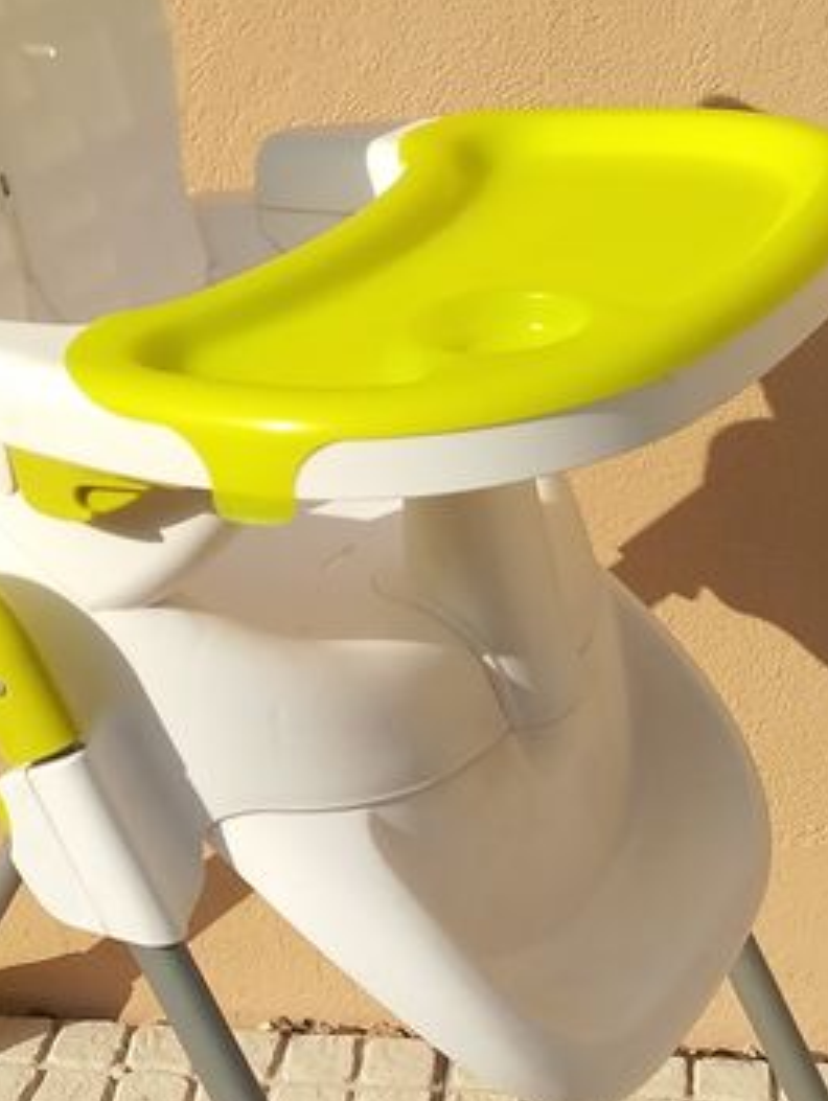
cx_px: 263
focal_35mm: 74
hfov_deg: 19.9
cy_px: 630
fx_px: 2356
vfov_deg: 26.3
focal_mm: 3.82
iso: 100
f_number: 2.2
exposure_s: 1/2233
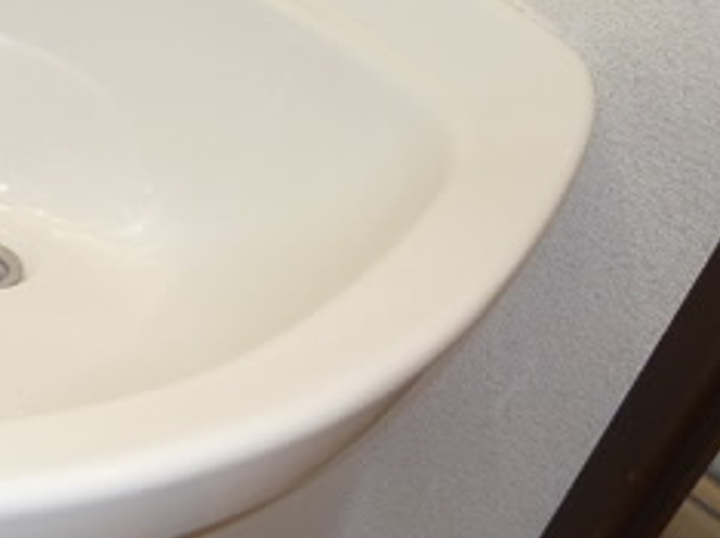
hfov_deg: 27.1
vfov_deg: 23.2
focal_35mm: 63
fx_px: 1309
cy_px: 335
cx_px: -145
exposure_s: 1/60
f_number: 2.2
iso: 100
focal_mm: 4.3
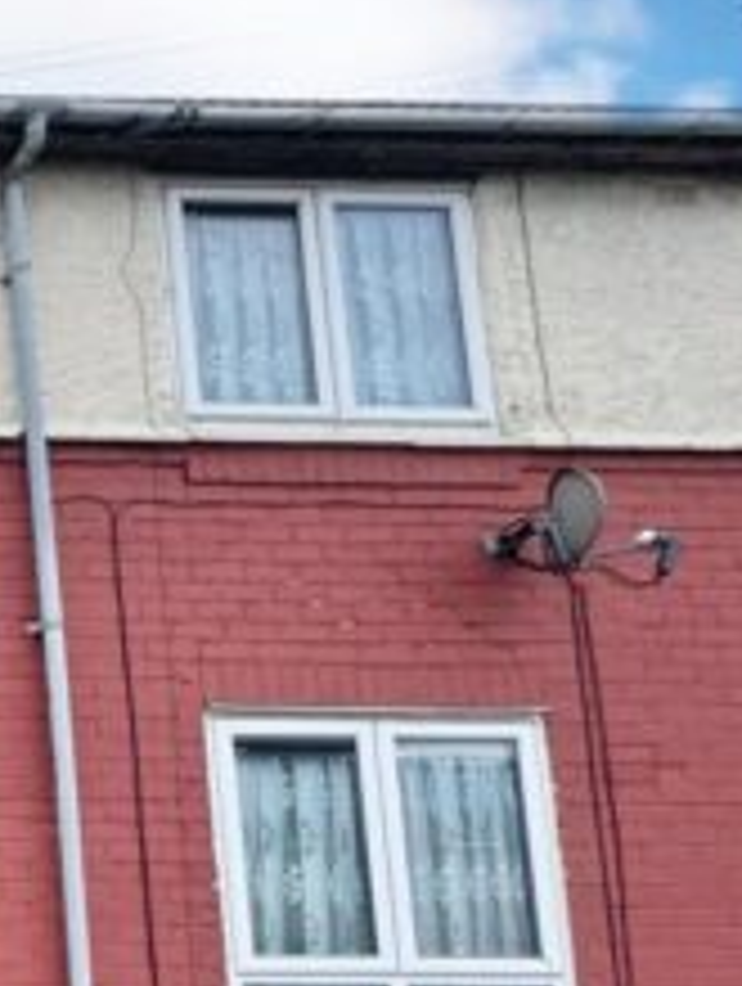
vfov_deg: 37.1
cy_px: 828
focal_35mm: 49
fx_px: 1396
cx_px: -940
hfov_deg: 16.4
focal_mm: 2.22
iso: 40
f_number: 2.2
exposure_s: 1/113
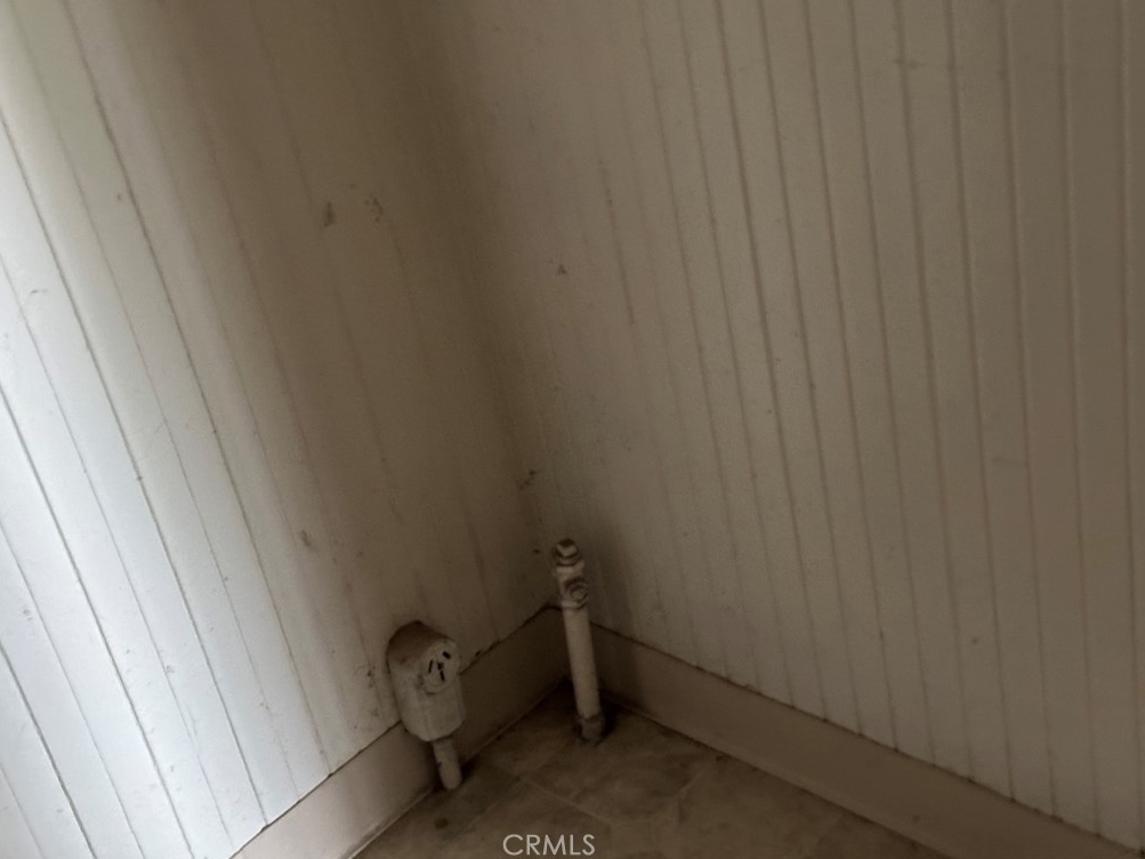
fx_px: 1621
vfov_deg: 29.7
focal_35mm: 49
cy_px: 423
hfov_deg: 38.9
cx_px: 582
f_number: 1.78
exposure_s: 1/26
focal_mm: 6.86
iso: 800
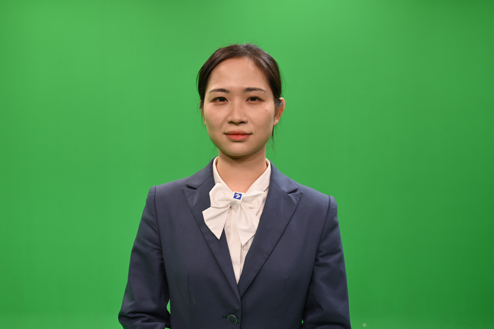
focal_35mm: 41
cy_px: 164
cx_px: 247
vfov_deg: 32.6
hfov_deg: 47.4
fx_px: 562
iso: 280
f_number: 4
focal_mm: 41
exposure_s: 1/250
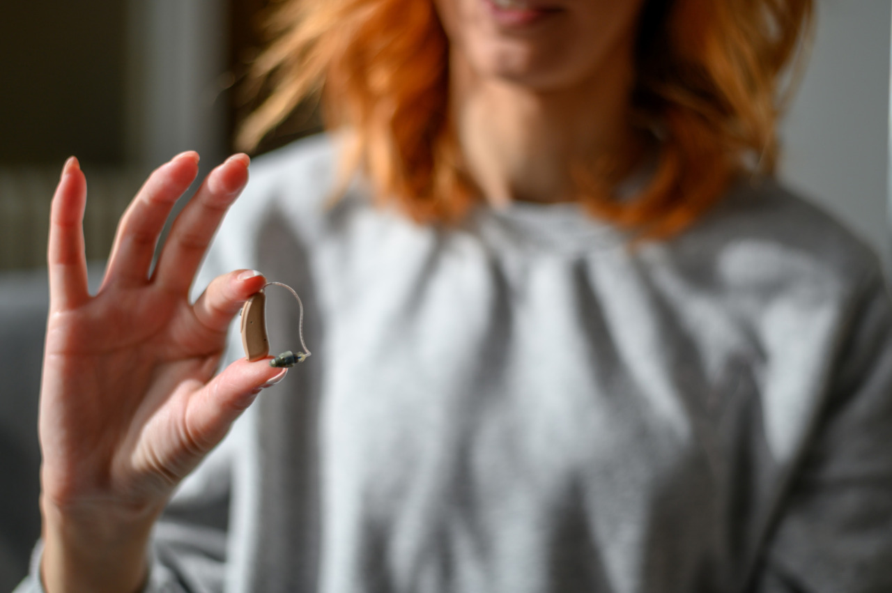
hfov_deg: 39.6
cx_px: 446
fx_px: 1238
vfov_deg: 26.9
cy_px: 296
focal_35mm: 50
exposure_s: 1/160
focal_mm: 50
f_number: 2.2
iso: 80
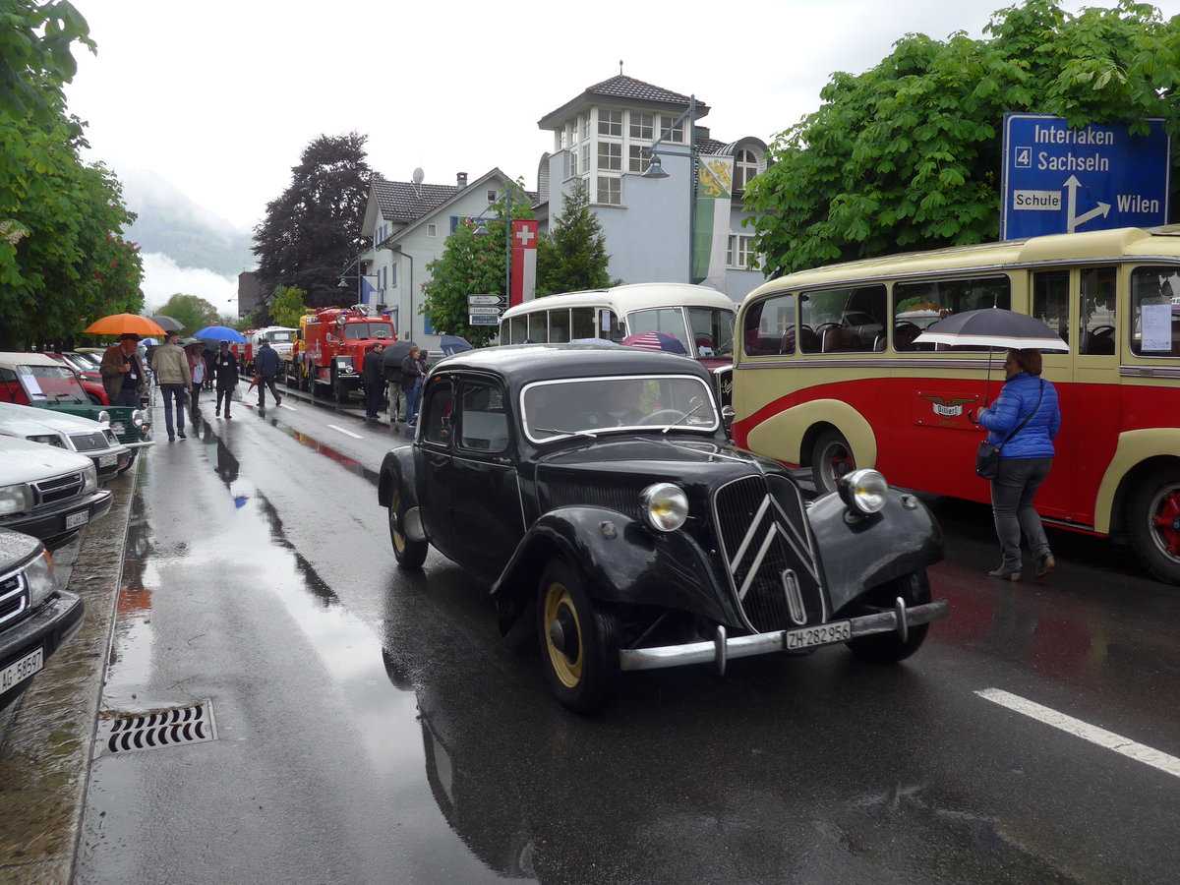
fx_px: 989
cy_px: 442
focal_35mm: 29
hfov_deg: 61.7
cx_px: 590
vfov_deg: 48.2
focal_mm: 6
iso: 100
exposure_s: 1/250
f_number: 2.8
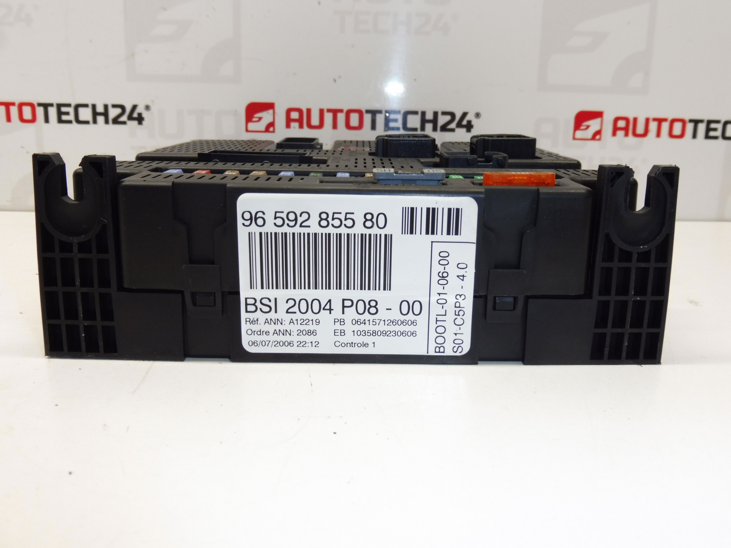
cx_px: 366
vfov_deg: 46.8
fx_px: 634
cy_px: 274
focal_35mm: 30
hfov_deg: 60.0
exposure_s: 1/60
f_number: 4
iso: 200
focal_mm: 5.4
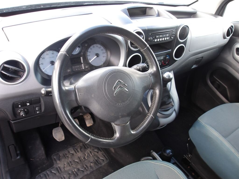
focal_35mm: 27
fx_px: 186
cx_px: 120
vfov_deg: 51.4
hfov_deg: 65.3
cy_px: 90
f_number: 3
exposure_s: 1/30
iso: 140
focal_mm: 4.9
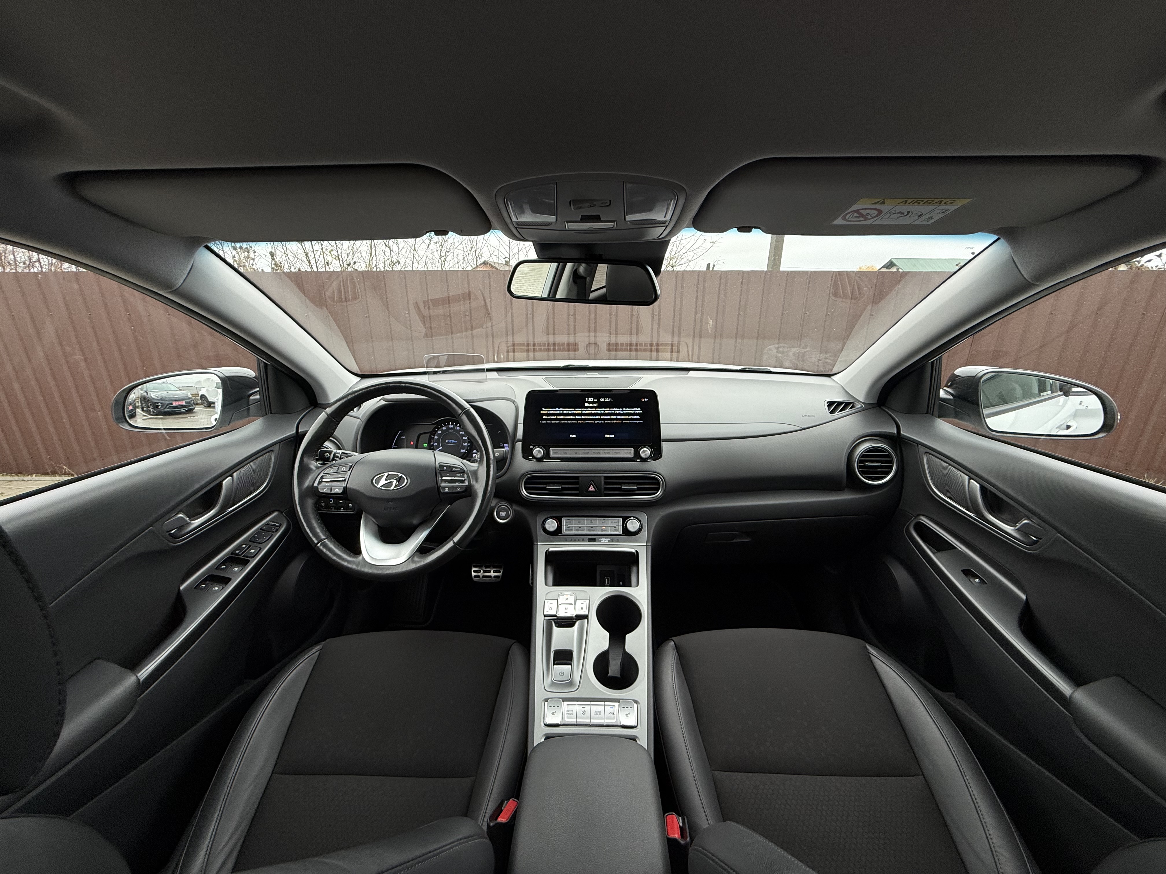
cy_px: 437
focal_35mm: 14
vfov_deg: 85.7
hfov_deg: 102.1
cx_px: 583
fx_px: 472
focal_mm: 2.22
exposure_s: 1/99
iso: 80
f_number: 2.2
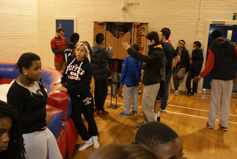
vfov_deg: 40.1
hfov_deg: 57.2
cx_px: 118
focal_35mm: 33
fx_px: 218
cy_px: 80
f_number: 5.6
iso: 400
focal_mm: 22
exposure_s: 1/60
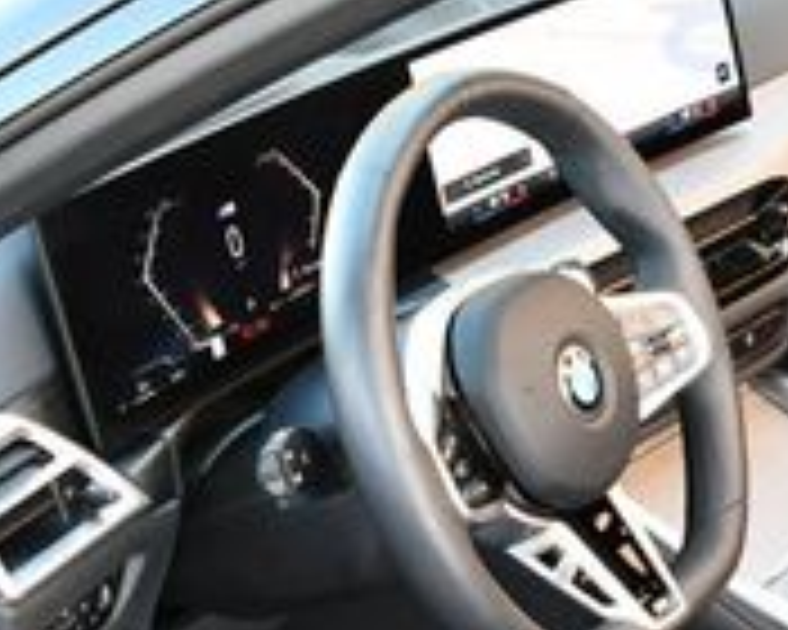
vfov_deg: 12.3
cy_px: 666
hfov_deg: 14.6
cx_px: 1117
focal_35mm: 124
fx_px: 2892
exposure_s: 1/160
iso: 800
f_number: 3.5
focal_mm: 18
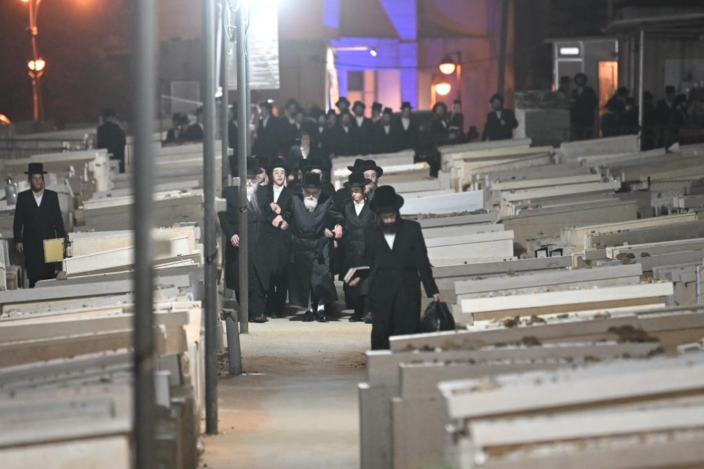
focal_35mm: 300
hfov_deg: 6.9
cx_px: 352
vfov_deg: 4.6
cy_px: 234
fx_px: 5864
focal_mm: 200
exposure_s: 1/125
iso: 4000
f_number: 2.8
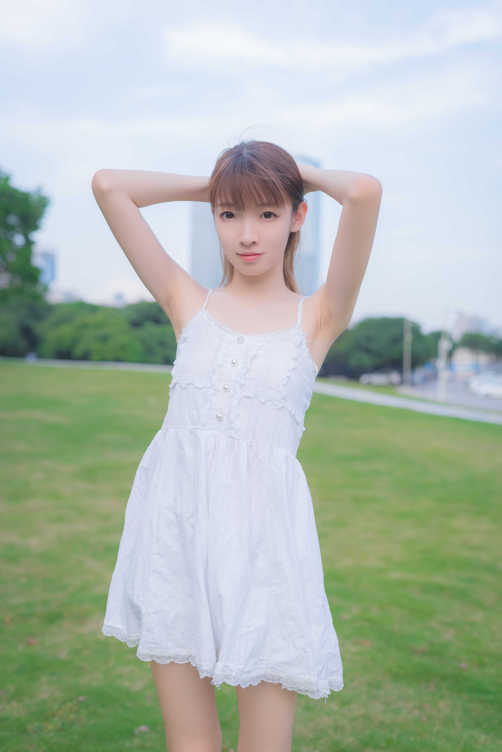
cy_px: 376
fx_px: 731
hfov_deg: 37.9
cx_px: 251
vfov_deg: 54.4
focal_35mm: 35
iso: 160
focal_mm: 35
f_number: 2.2
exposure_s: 1/1000
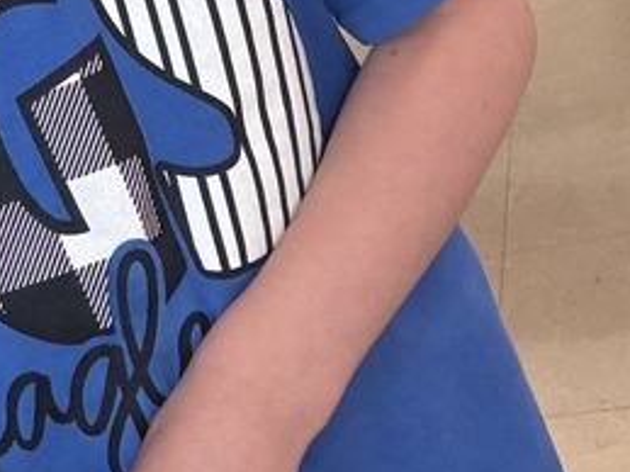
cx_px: -299
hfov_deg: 19.1
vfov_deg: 14.8
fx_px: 1655
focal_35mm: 91
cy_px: -294
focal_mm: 2.69
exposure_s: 1/60
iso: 160
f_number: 1.9
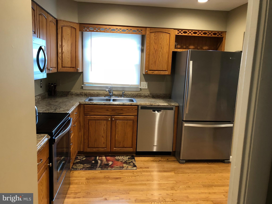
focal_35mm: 28
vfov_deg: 49.7
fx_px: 220
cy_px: 102
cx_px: 136
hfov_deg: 63.4
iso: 50
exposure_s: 1/15
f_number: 1.8
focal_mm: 3.99
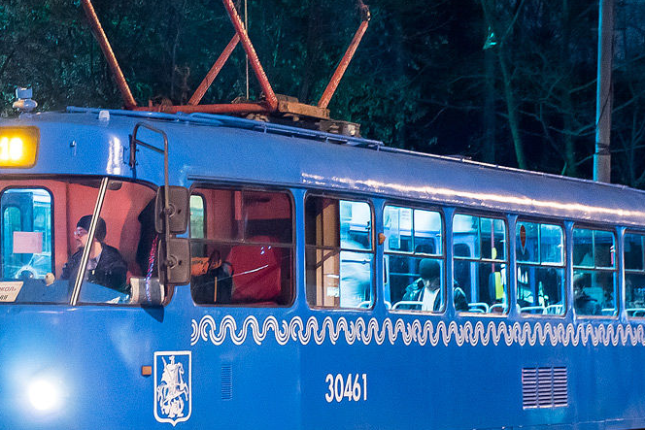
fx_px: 2184
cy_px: 191
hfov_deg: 16.8
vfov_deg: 11.2
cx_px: 206
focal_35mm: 122
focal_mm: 45
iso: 400
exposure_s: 1/4
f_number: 4.5
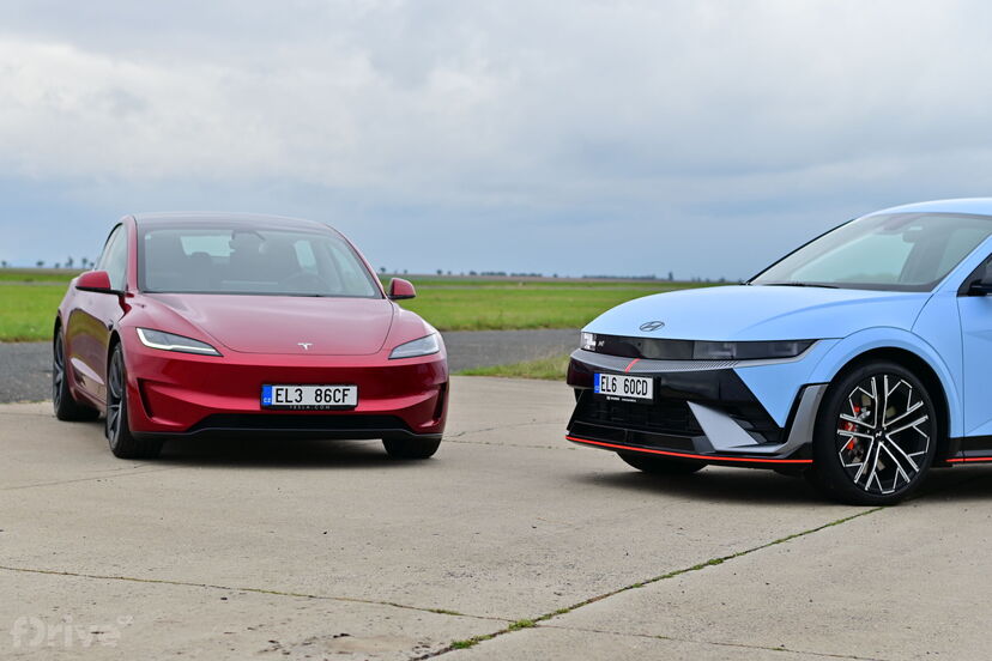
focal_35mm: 75
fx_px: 2067
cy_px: 330
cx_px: 496
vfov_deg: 18.2
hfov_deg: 27.0
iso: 100
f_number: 2.8
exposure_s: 1/500
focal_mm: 50
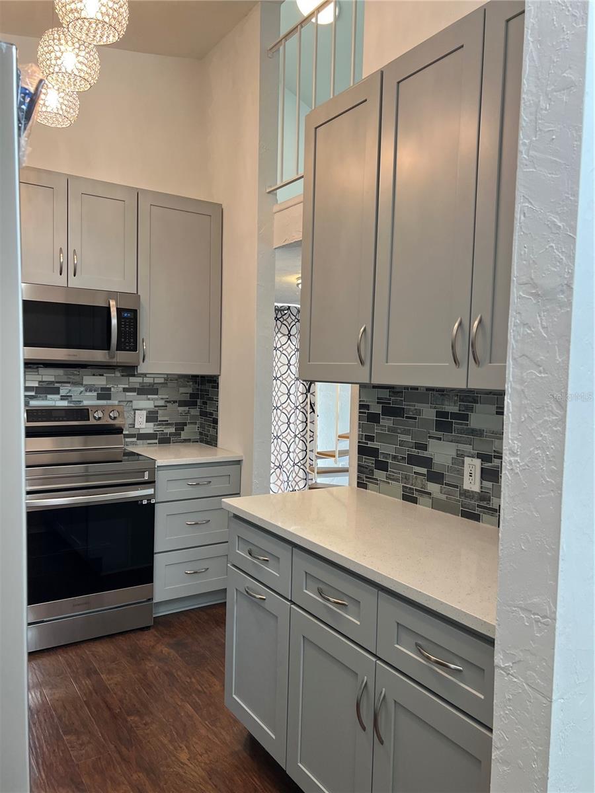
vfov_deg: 67.3
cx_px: 298
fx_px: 596
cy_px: 396
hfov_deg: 53.1
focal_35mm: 26
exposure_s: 1/120
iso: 80
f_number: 1.5
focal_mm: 5.7
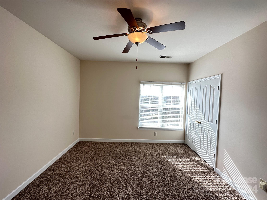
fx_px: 108
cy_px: 100
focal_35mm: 14
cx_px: 134
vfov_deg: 85.7
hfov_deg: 102.1
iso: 64
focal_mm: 2.22
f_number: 2.2
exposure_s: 1/99
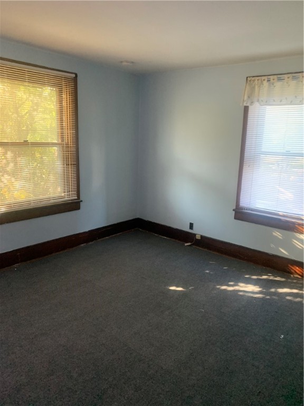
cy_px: 203
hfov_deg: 53.1
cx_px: 152
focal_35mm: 26
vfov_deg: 67.3
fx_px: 304
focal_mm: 4.25
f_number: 1.8
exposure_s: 1/60
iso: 400
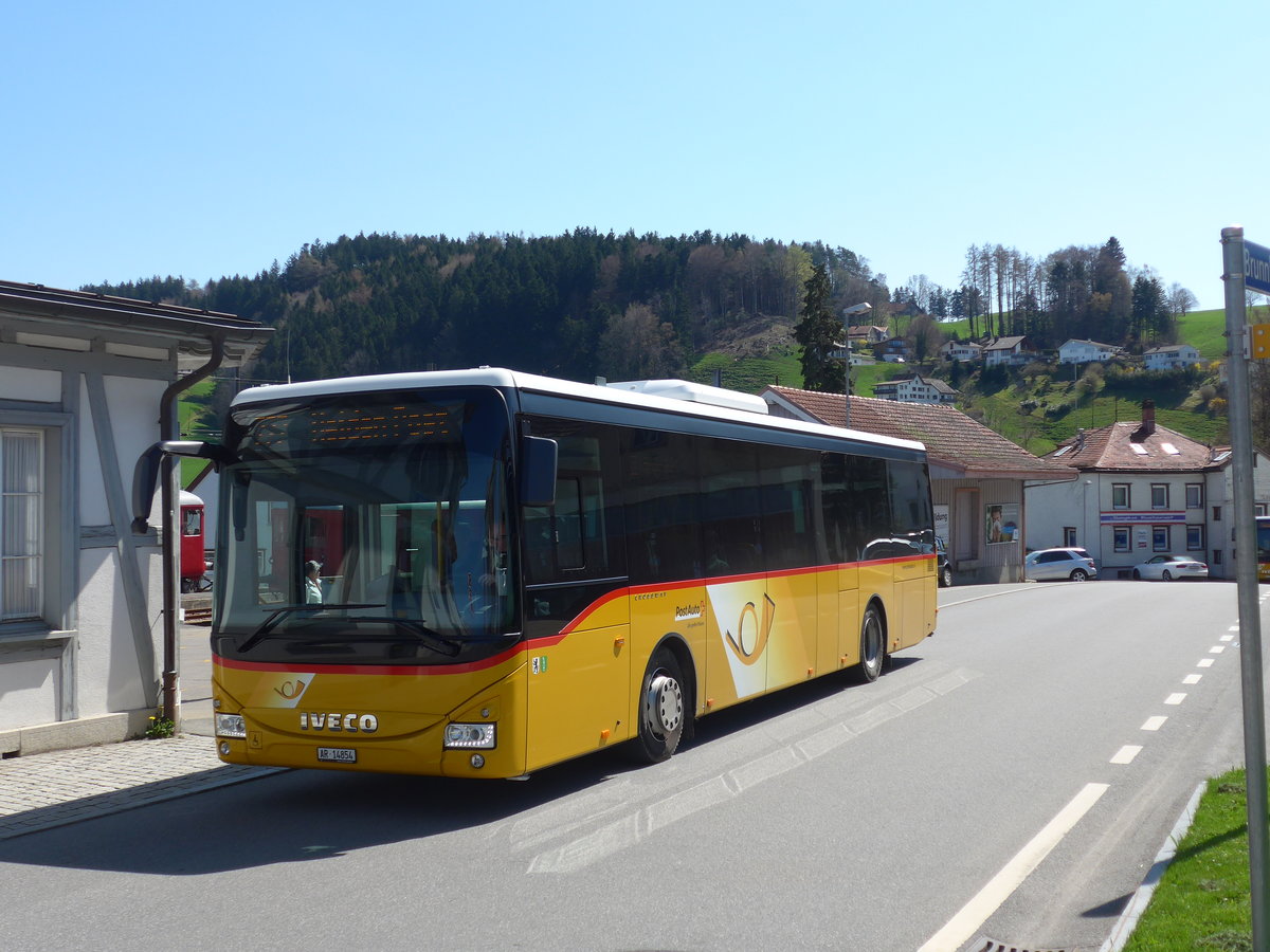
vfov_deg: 35.1
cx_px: 635
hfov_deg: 45.8
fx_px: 1504
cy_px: 476
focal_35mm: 41
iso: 80
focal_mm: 8.4
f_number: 2.8
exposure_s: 1/1600
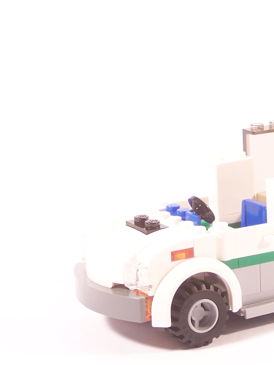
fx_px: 1129
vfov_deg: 18.4
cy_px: 183
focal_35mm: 107
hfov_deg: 13.6
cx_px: 301
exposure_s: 1/10
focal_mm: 10.7
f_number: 3.2
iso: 100
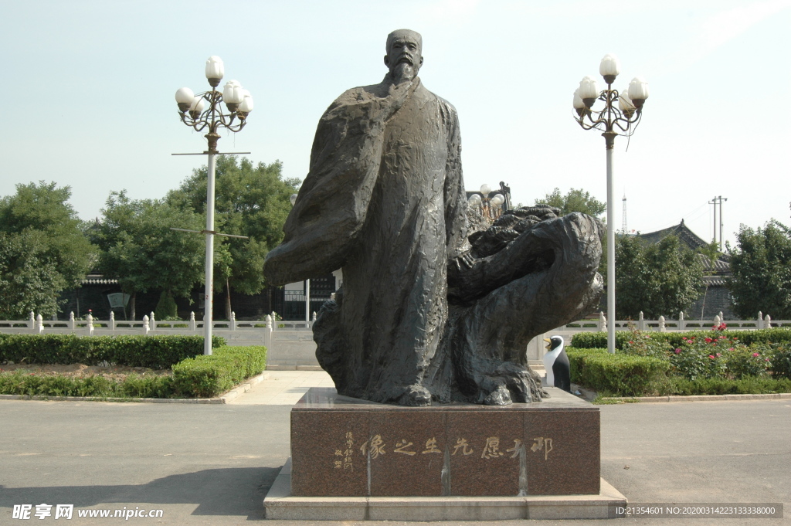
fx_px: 988
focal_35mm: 45
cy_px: 263
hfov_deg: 43.6
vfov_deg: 29.8
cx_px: 396
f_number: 9
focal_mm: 30
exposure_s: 1/250
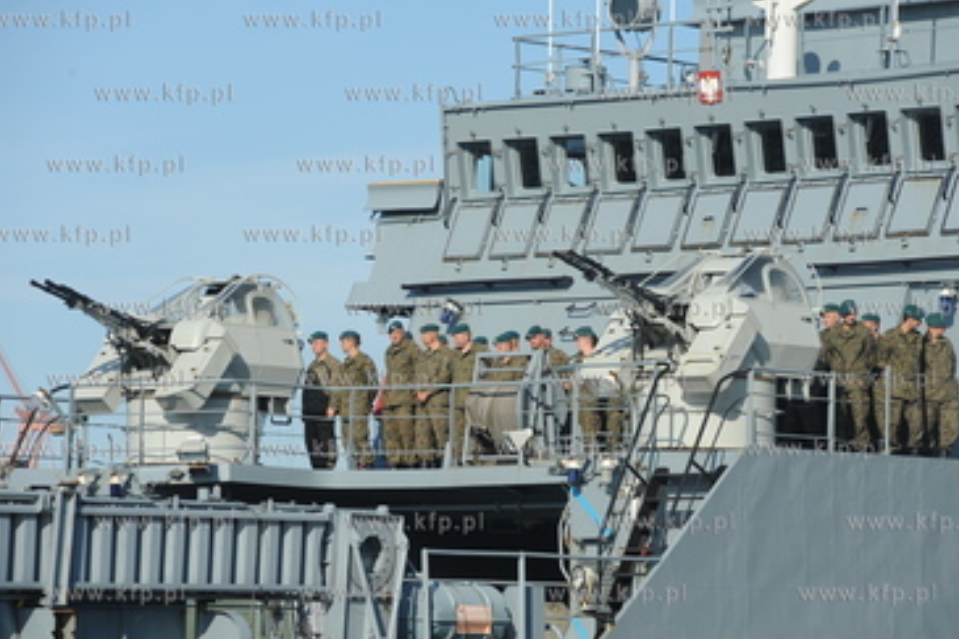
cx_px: 507
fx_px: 5831
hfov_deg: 9.4
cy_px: 342
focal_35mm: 219
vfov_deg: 6.3
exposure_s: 1/640
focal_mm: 200
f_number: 8
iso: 200
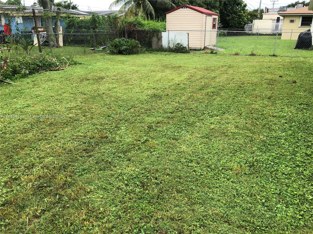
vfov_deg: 49.7
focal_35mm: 28
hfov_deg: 63.4
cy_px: 117
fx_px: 253
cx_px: 156
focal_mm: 3.99
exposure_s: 1/796
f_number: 1.8
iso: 20
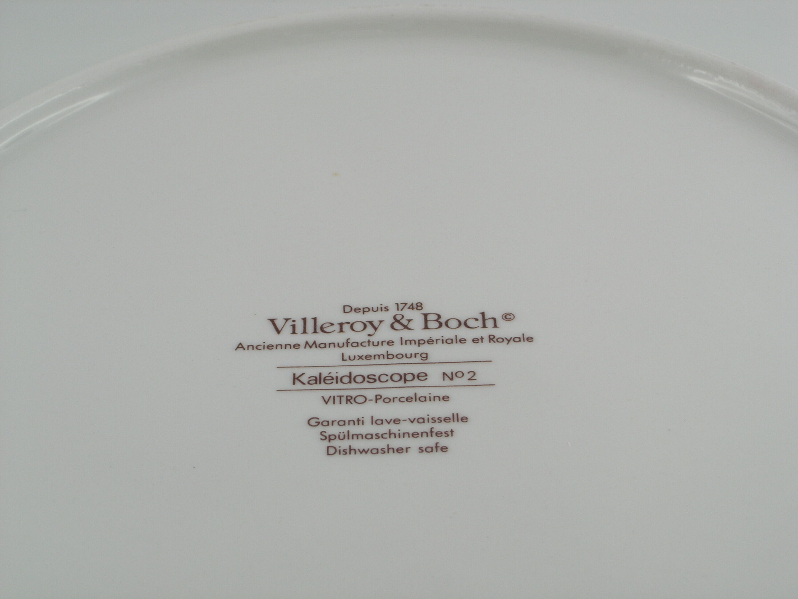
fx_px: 2605
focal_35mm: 113
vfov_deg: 13.1
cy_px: 300
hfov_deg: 17.4
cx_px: 399
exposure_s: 1/46
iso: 64
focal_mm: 23.4
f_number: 8.2
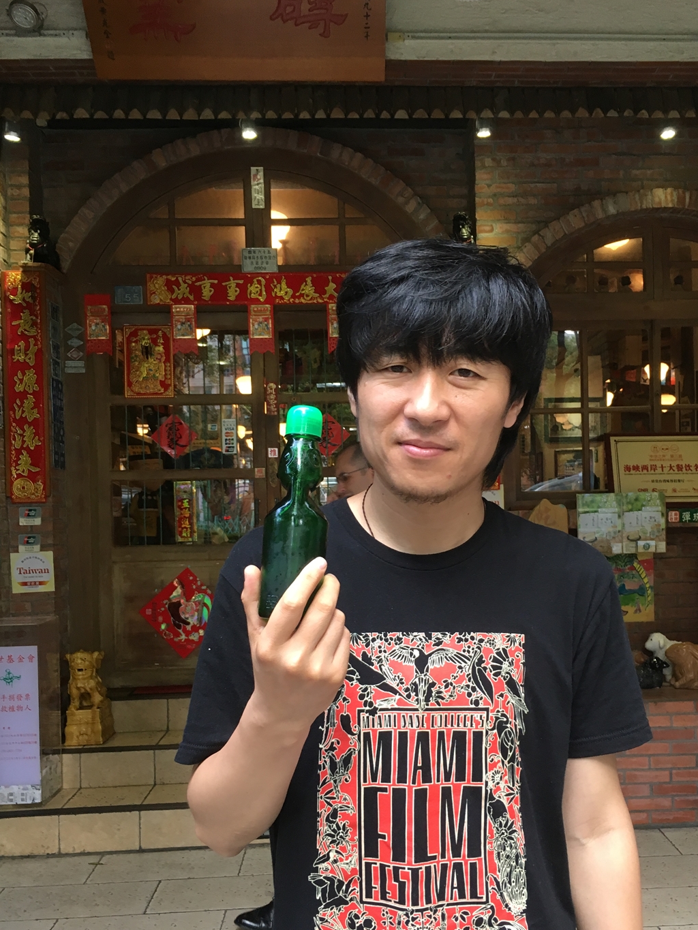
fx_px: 914
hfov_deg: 41.7
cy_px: 514
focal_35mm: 34
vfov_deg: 53.8
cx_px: 404
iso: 32
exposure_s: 1/30
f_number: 2.2
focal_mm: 4.15
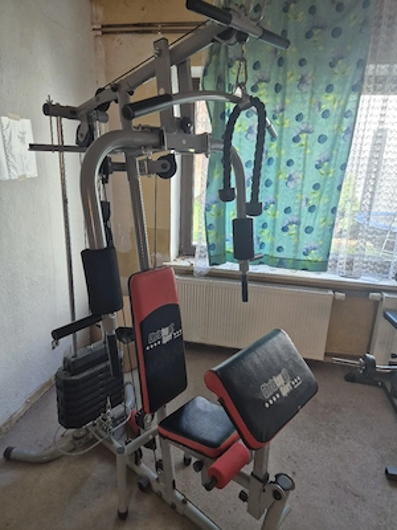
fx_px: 352
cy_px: 265
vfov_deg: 73.9
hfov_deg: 58.9
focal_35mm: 23
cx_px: 198
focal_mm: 5.4
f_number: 1.8
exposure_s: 1/182
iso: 160
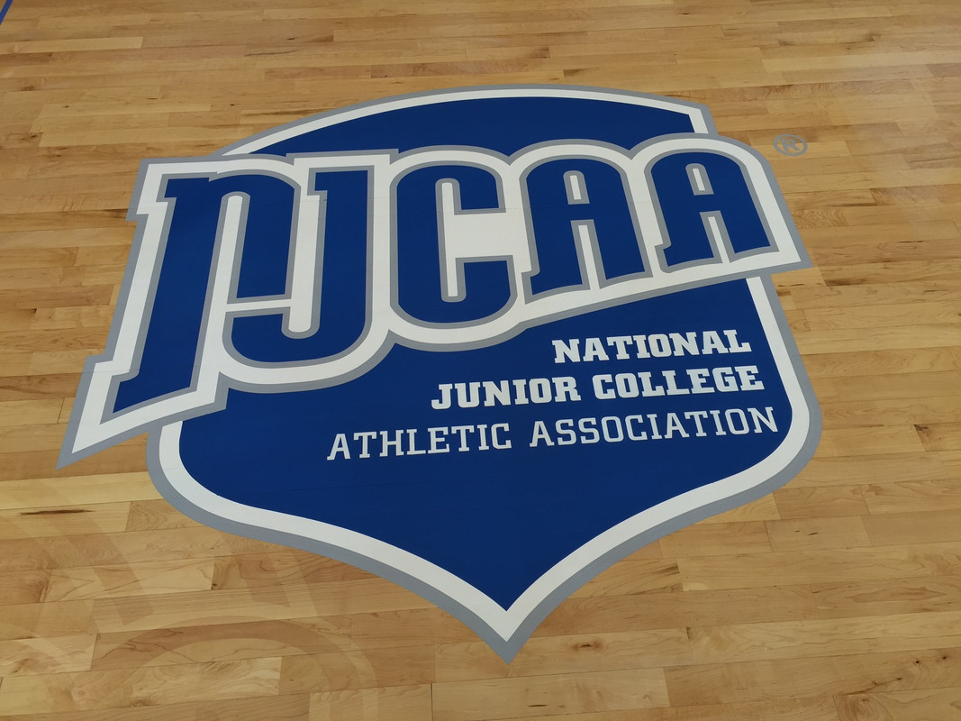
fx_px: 805
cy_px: 360
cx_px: 480
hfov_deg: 61.7
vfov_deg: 48.2
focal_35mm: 29
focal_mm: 4.15
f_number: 2.2
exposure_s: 1/30
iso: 32
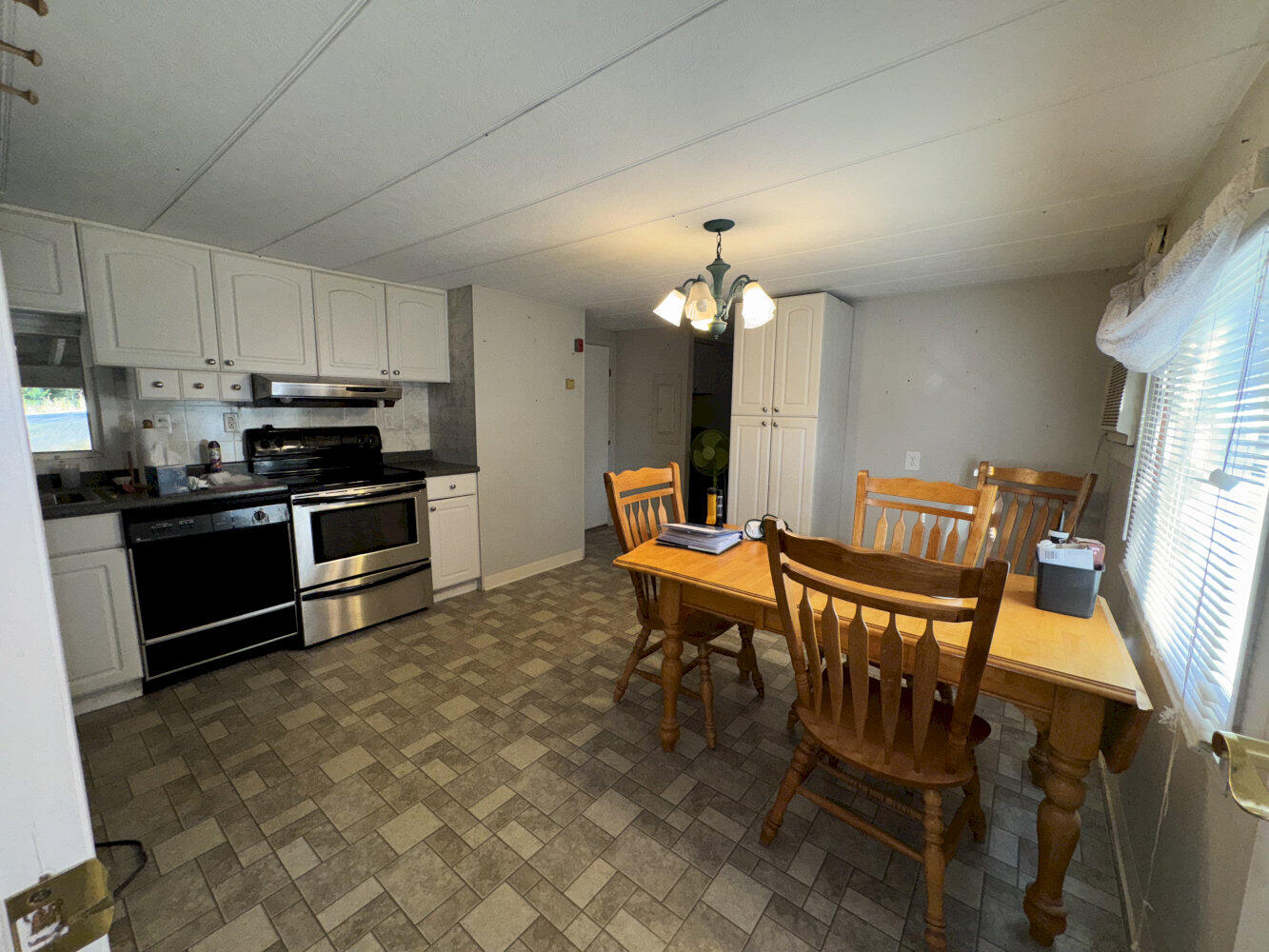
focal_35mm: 14
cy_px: 476
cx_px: 634
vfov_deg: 85.7
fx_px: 513
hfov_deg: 102.1
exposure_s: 1/73
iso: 80
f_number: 2.2
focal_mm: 2.22
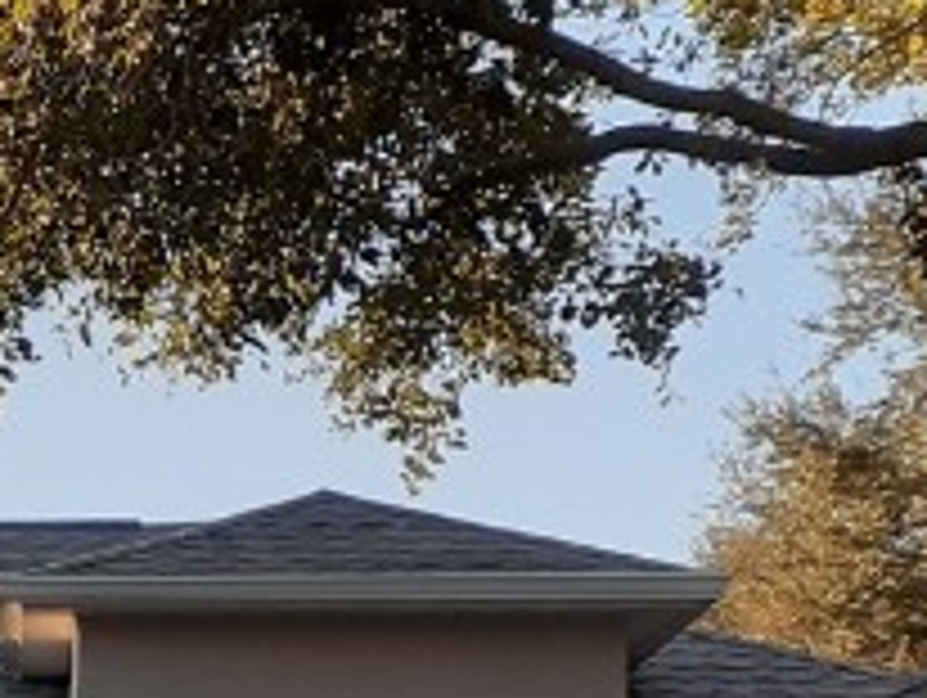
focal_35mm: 134
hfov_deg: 14.1
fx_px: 3593
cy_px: 829
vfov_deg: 10.9
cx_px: -302
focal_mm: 3.6
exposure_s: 1/467
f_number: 1.9
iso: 40
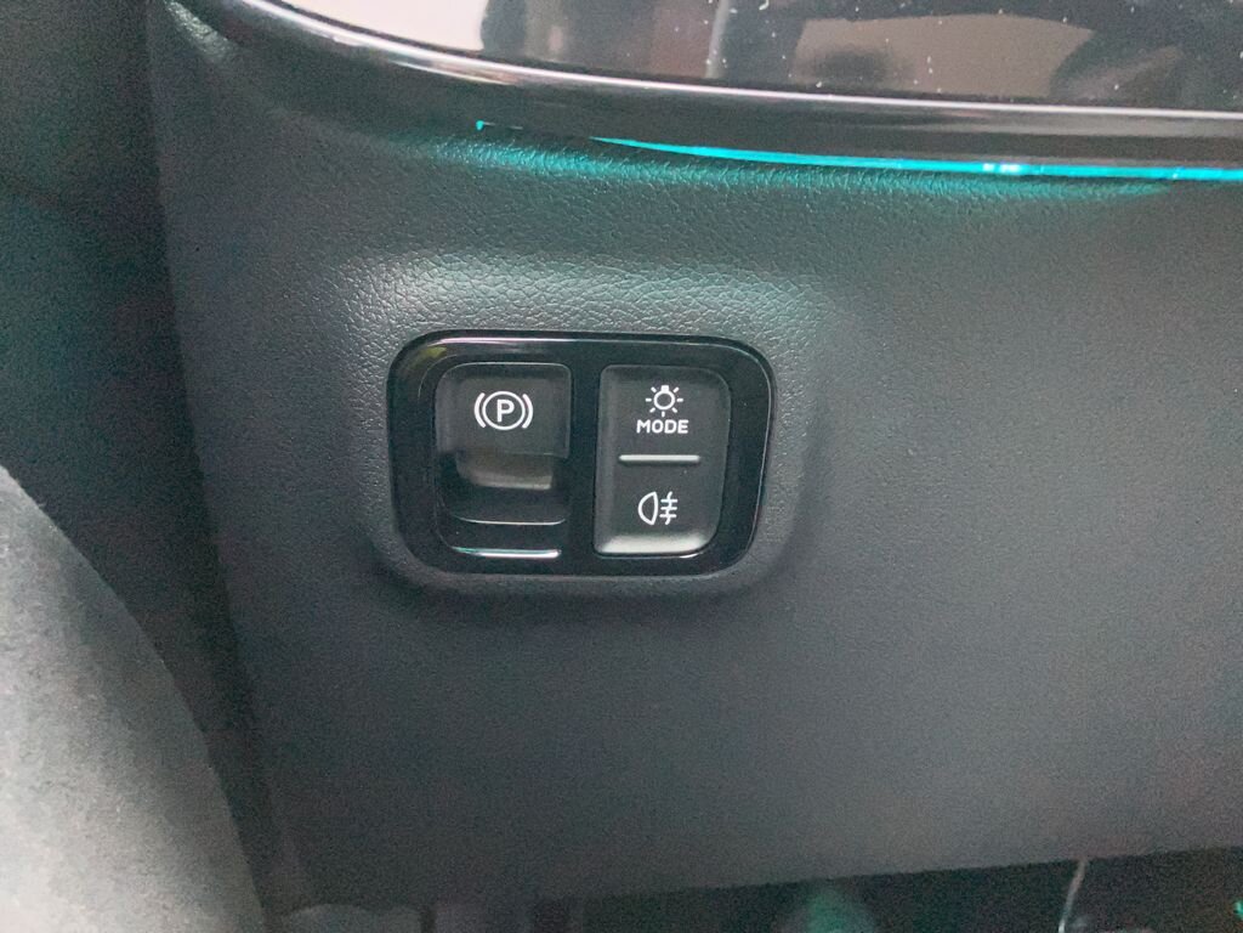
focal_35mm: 28
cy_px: 466
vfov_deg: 49.7
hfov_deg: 63.4
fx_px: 1005
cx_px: 622
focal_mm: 3.99
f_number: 1.8
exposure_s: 1/100
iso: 1600
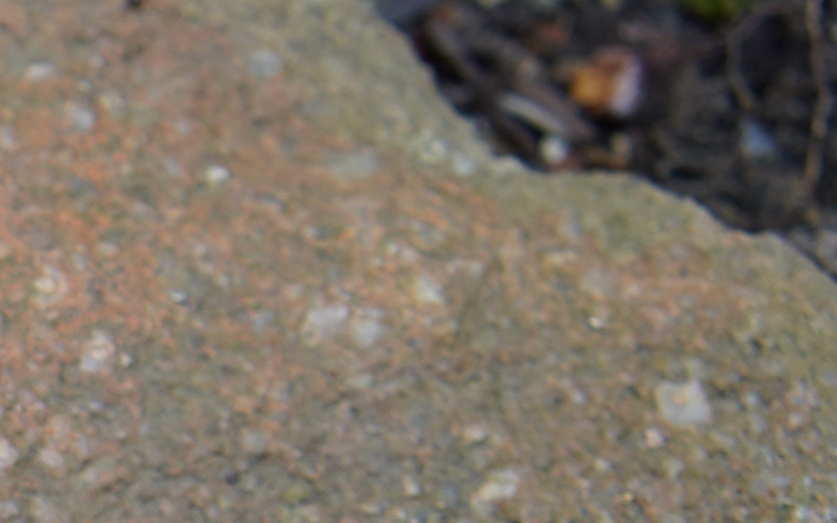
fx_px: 4242
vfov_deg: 7.0
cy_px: 698
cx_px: -1214
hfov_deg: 9.8
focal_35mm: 186
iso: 100
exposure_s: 1/80
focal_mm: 35
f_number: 4.5
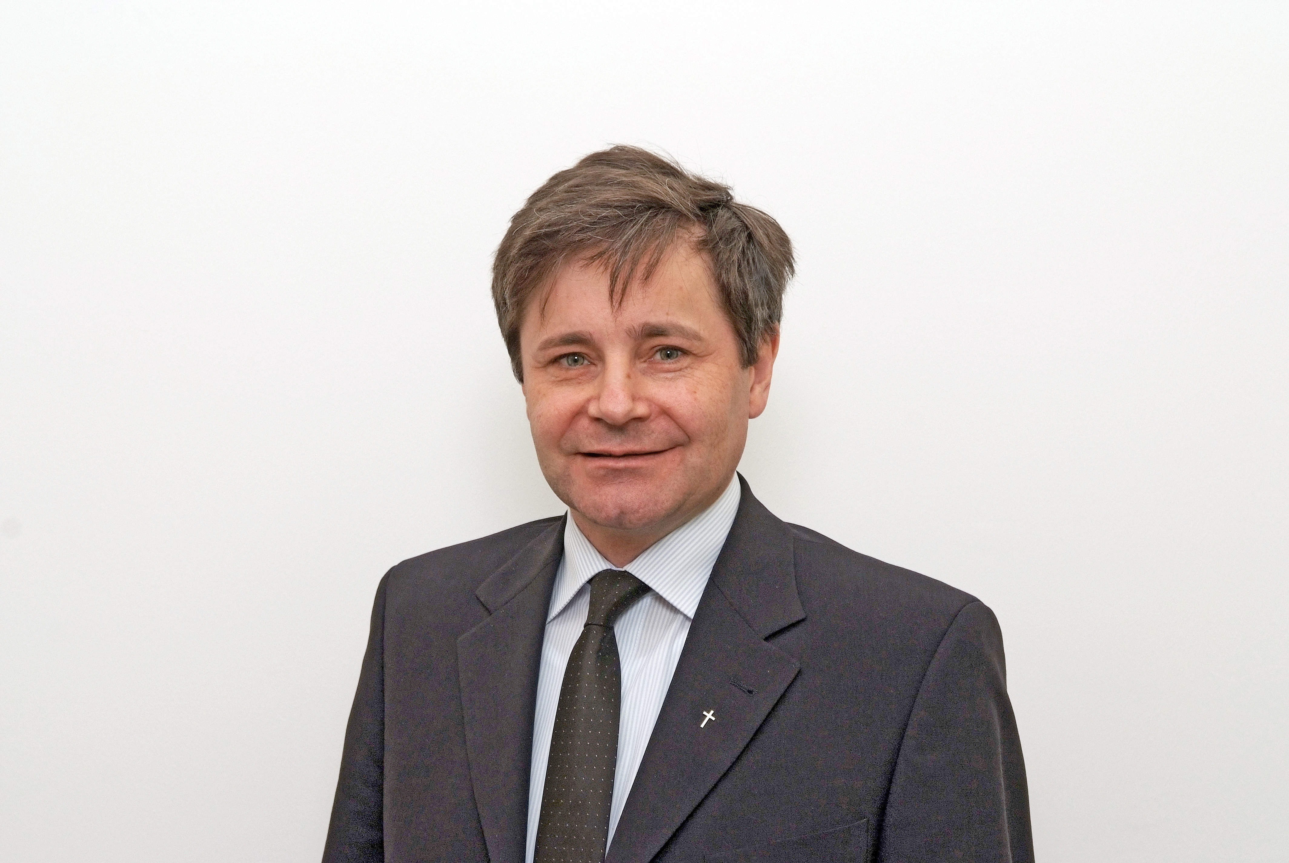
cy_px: 432
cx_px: 644
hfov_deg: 33.4
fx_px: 2151
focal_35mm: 60
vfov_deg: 22.7
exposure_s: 1/30
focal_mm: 40
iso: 400
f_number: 8
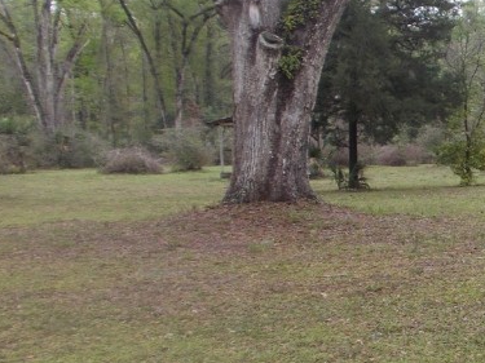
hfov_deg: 24.9
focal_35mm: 71
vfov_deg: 20.7
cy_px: 182
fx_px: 994
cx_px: 572
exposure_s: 1/250
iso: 80
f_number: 3.2
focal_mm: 4.6
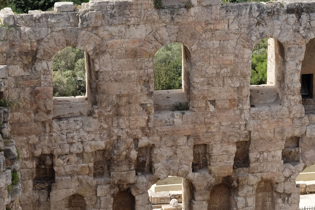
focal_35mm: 139
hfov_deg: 14.7
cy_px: 100
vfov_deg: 9.9
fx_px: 1216
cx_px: 198
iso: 200
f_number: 6.4
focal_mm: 50
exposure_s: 1/420
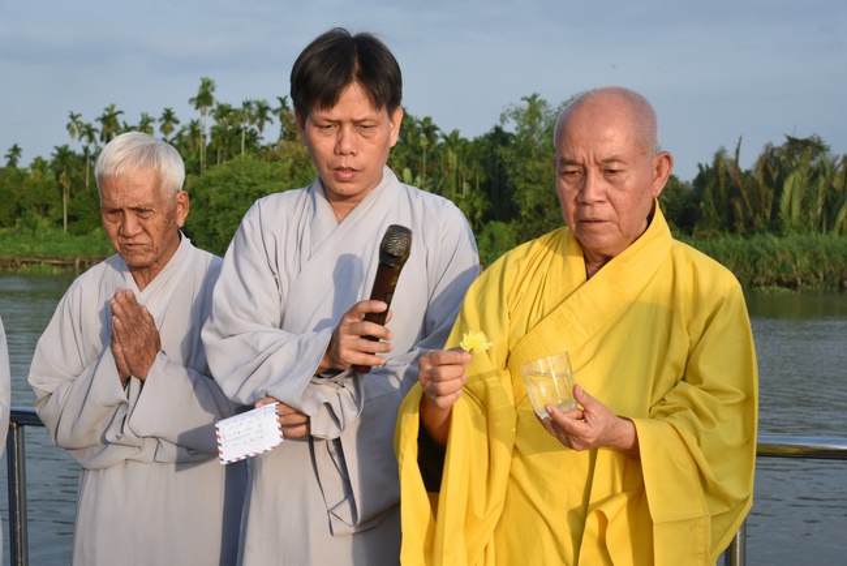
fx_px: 1459
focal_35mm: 62
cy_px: 283
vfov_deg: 21.9
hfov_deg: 32.4
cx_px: 424
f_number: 11
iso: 200
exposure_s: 1/100
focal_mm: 62
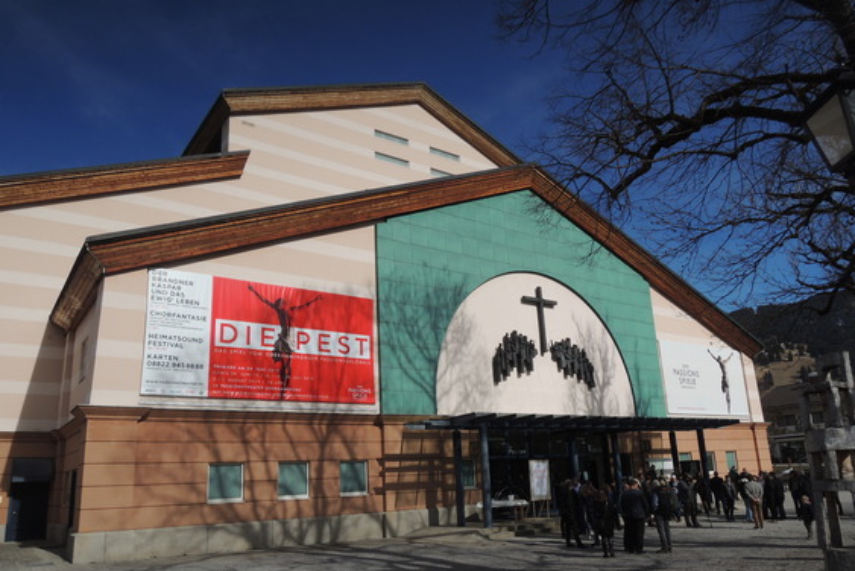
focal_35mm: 26
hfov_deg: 69.4
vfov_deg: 49.5
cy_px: 323
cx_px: 421
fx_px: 618
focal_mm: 4.3
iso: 100
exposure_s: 1/1600
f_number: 4.5
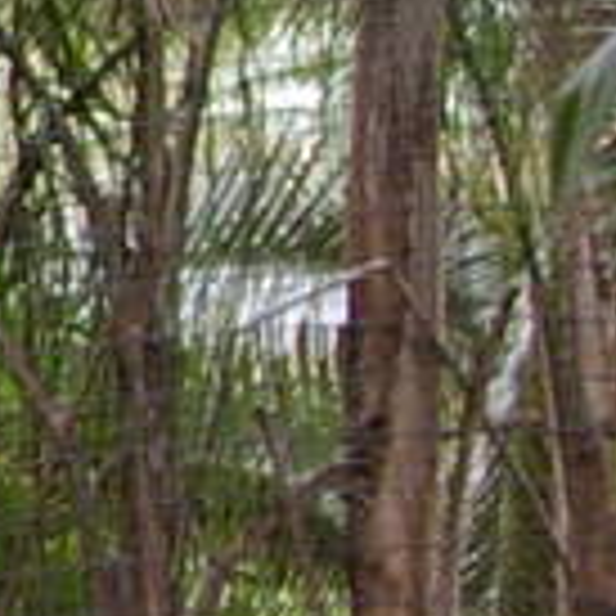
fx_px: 6301
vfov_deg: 5.6
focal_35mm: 313
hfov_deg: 5.3
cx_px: -1290
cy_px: 121
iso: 400
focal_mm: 21
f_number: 4.5
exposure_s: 1/30
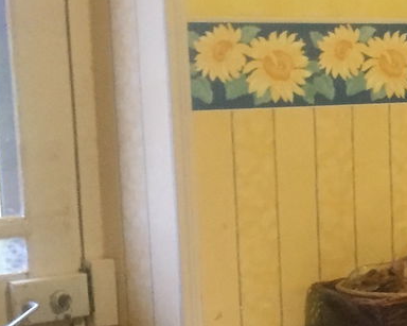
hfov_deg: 14.3
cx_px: 741
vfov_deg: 13.0
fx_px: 1421
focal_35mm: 118
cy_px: 242
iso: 250
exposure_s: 1/25
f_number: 2.2
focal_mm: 4.15
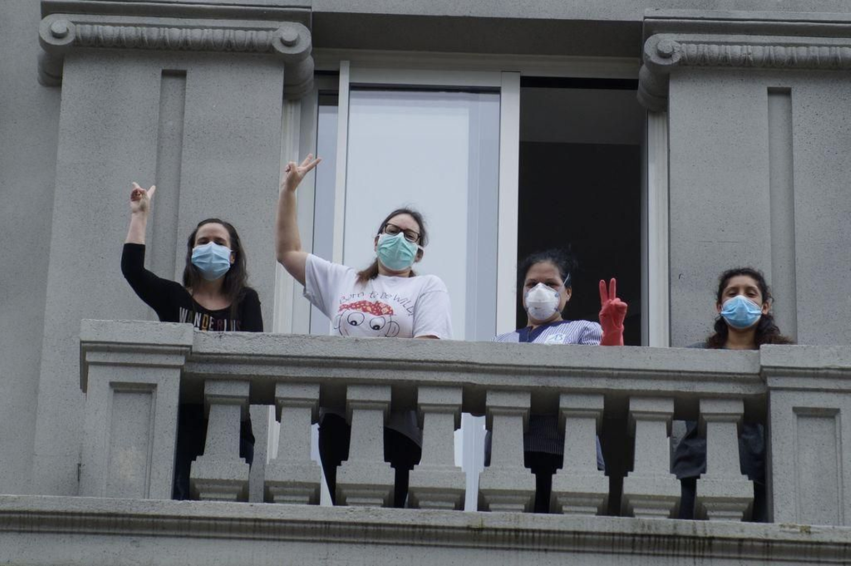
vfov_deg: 6.5
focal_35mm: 210
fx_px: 4960
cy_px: 283
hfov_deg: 9.8
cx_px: 426
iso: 250
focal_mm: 140
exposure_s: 1/250
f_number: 5.6
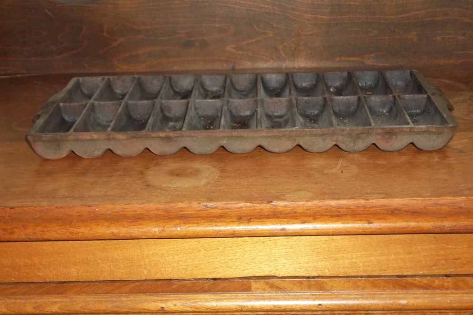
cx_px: 238
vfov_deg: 20.6
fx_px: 867
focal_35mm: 66
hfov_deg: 30.5
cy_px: 173
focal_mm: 11.2
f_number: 5.6
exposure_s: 1/80
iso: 320
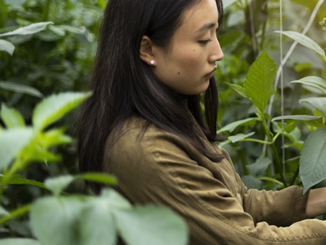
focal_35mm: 95
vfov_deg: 15.5
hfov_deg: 20.1
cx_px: 313
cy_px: 102
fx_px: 894
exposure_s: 1/250
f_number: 1.8
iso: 400
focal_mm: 50
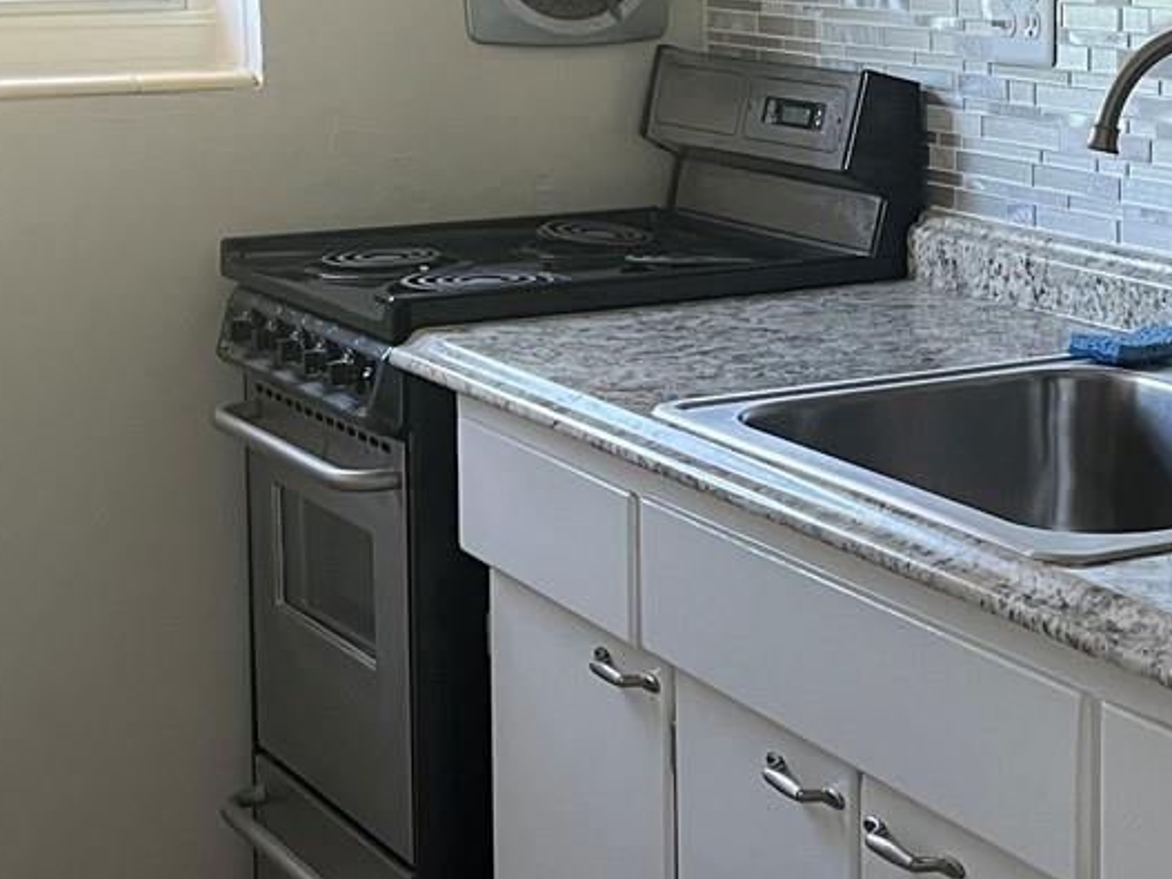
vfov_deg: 18.5
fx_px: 2674
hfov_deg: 24.2
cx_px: 999
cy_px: 187
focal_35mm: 79
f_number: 1.5
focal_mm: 5.7
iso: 125
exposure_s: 1/99
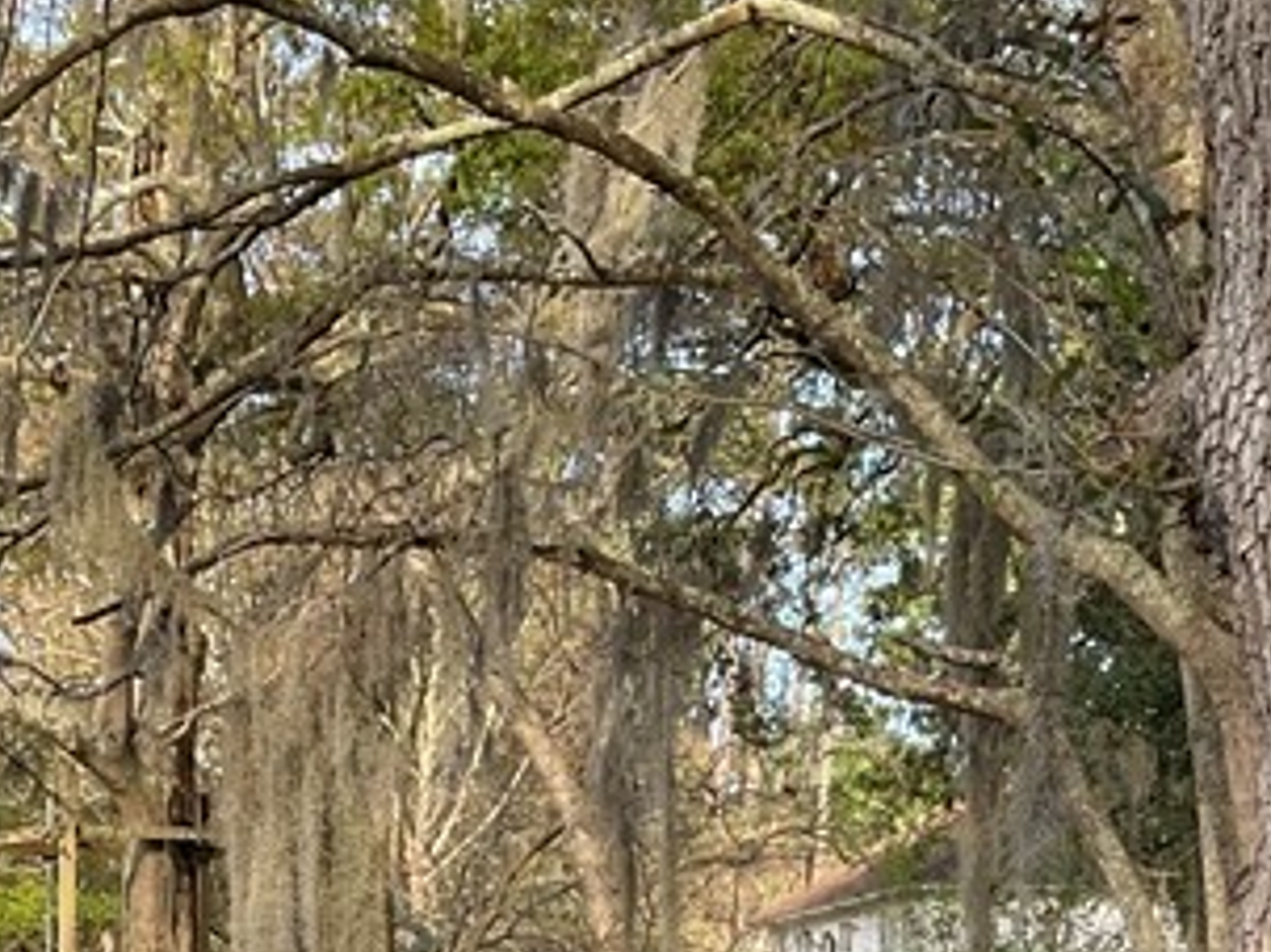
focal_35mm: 98
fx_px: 3597
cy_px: 1376
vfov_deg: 14.2
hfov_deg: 20.0
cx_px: 457
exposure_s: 1/137
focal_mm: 3
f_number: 1.8
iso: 16
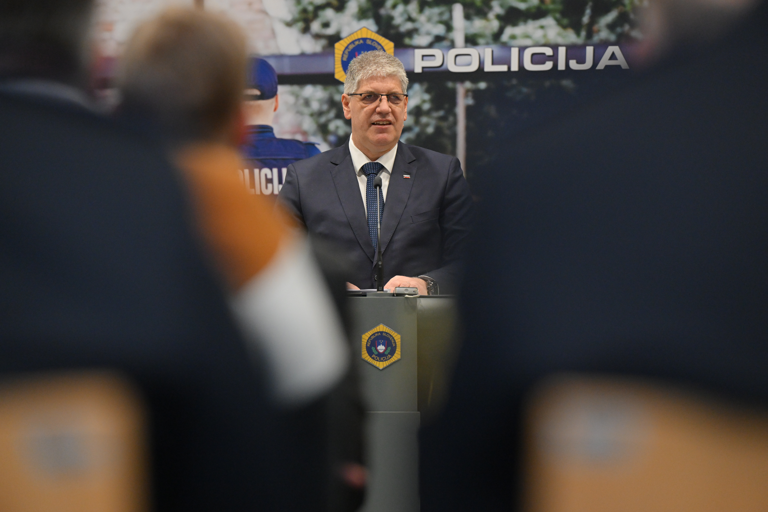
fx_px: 4266
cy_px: 256
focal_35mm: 200
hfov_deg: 10.3
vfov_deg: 6.9
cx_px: 384
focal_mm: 200
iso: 3200
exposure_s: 1/250
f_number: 4
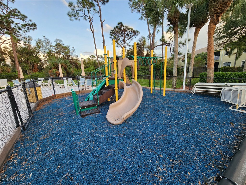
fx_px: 92
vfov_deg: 89.9
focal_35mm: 13
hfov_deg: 106.2
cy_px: 92
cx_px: 123
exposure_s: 1/267
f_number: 2.2
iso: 50
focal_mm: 2.2
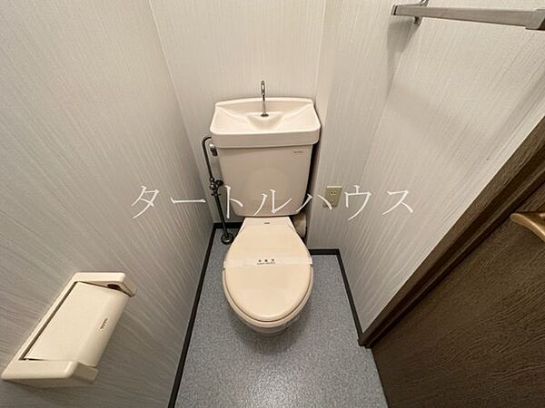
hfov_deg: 102.1
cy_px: 204
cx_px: 272
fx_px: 220
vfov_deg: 85.7
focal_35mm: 14
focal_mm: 2.22
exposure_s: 1/60
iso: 400
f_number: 2.2
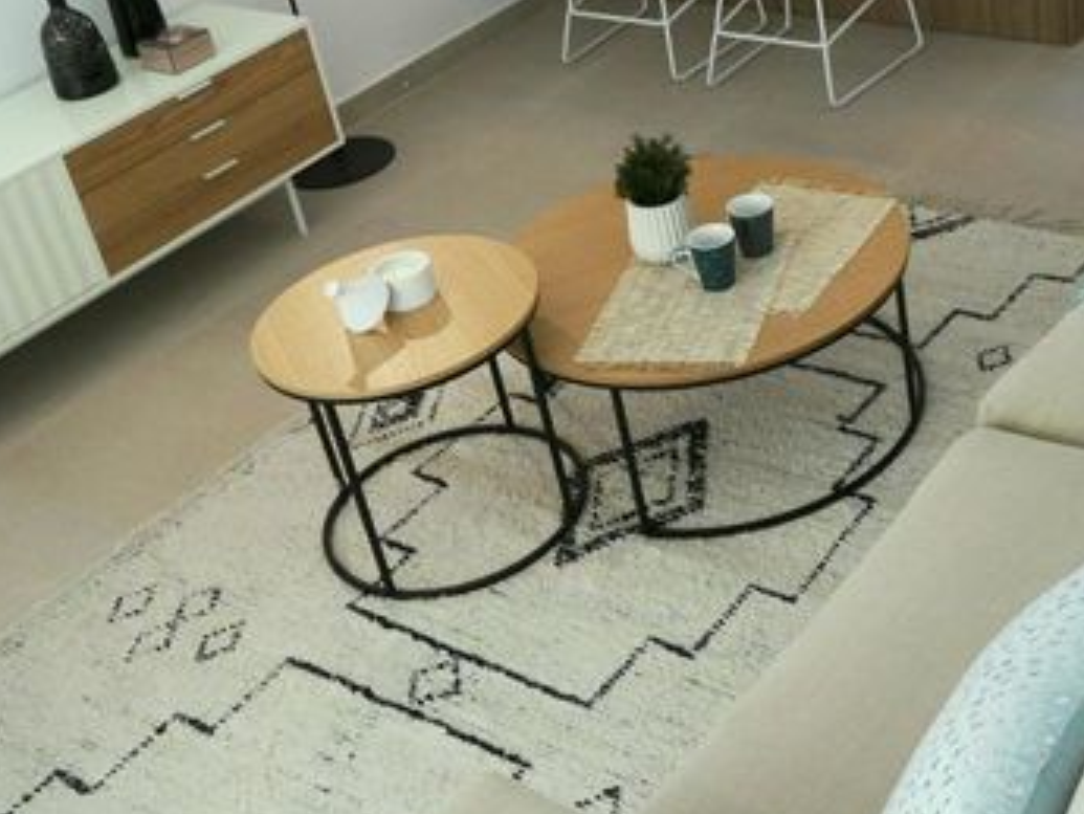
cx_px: 787
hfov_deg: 38.1
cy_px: 270
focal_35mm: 49
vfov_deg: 29.5
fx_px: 1535
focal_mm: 3.9
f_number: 3.2
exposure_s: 1/45
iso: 100
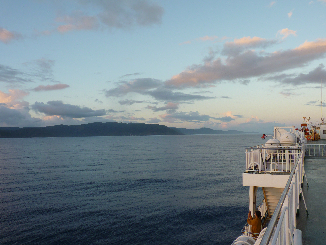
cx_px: 170
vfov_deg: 46.8
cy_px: 124
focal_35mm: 30
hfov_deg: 59.9
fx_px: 283
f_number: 3.2
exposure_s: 1/100
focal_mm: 4.8
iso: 80
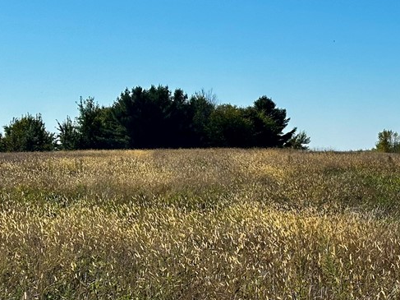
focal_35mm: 101
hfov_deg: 19.0
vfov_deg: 14.6
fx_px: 1167
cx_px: 389
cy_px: 145
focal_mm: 6.86
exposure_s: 1/6623
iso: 64
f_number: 1.78
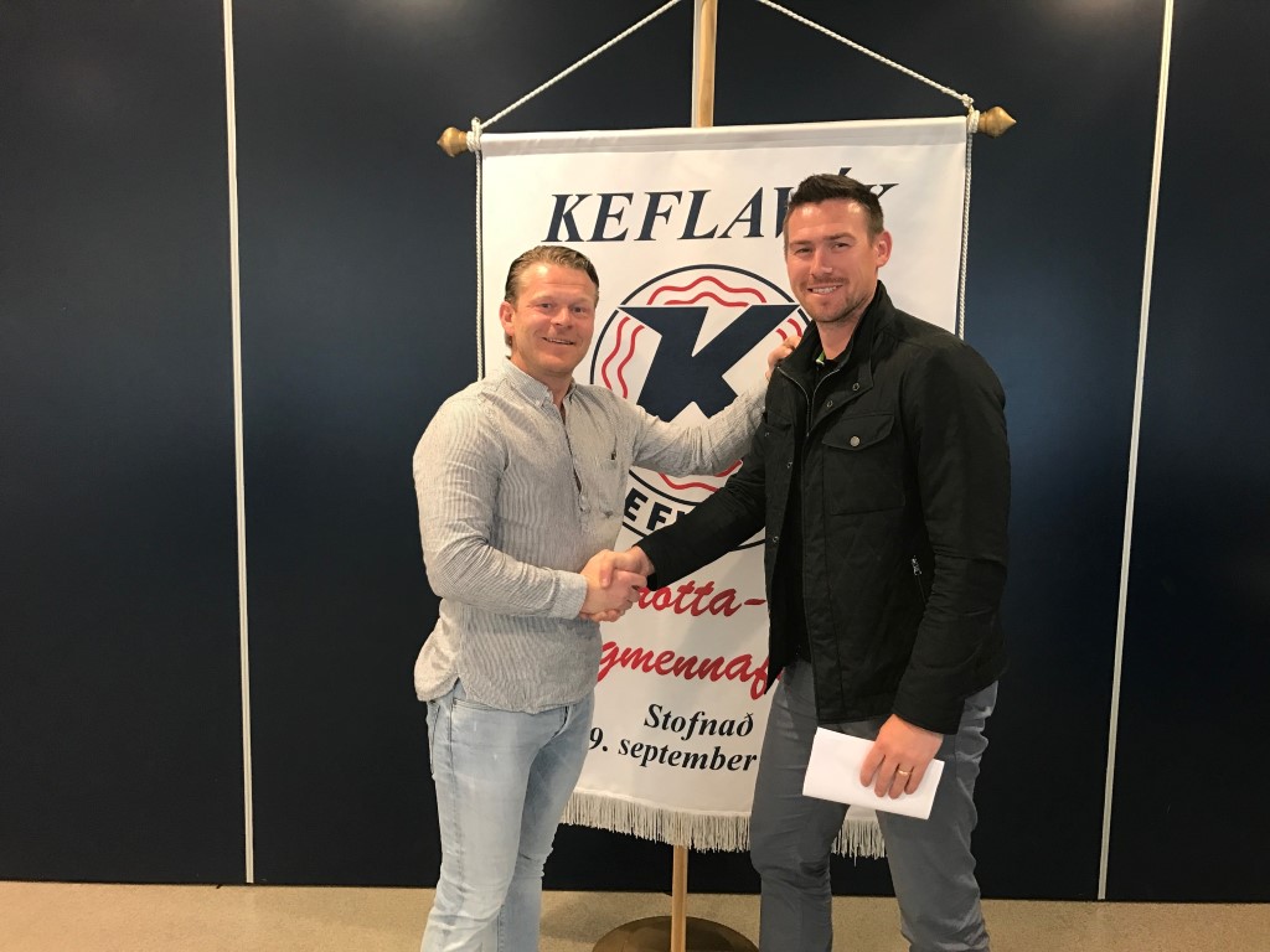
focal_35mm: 28
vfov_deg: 49.7
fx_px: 1027
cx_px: 635
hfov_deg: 63.4
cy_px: 476
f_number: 1.8
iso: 40
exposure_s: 1/17
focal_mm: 3.99
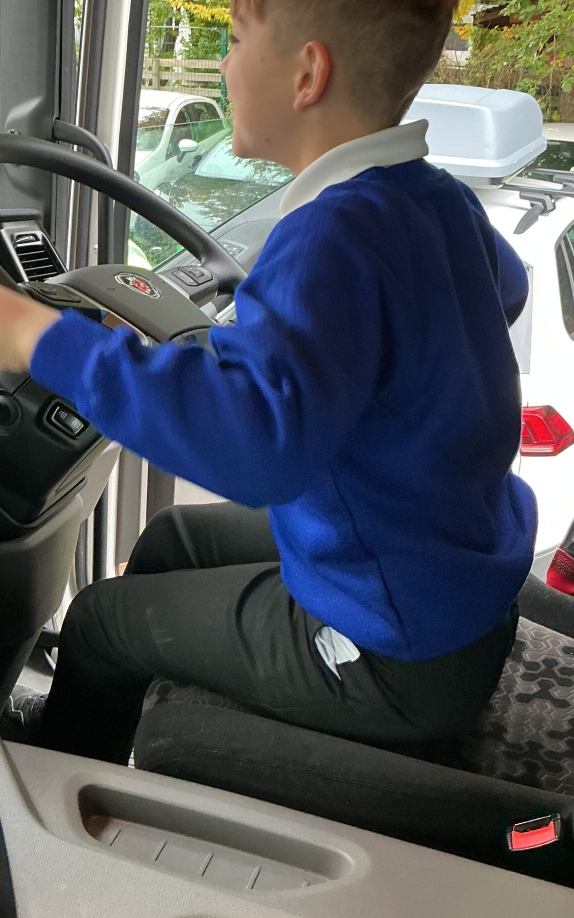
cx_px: 238
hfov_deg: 29.8
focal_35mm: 43
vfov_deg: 45.7
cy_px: 327
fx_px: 1076
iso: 100
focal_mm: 3
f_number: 1.8
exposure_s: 1/60
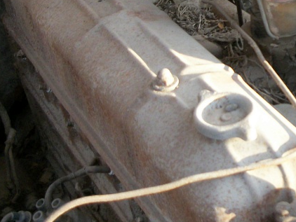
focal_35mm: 97
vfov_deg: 15.2
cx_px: 295
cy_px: 59
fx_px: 830
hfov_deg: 19.6
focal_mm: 5.7
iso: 80
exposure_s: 1/100
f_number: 2.9
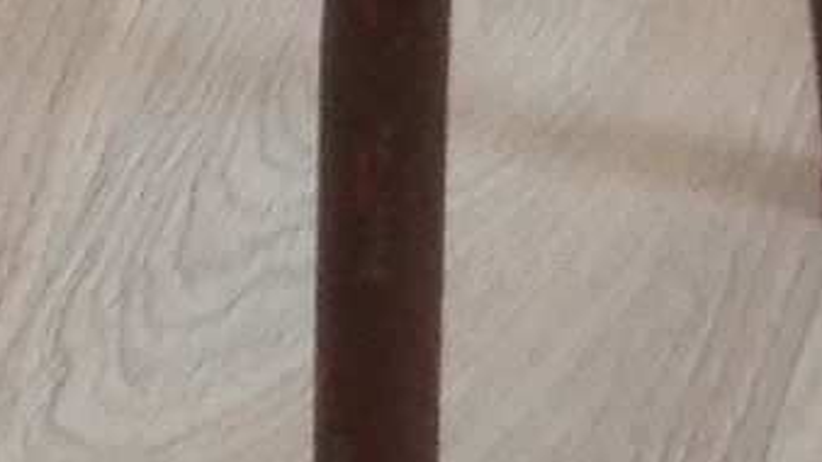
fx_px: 6363
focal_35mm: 292
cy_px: -158
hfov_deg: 7.2
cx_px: 1525
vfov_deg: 4.1
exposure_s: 1/15
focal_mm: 4.28
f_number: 2.4
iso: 100
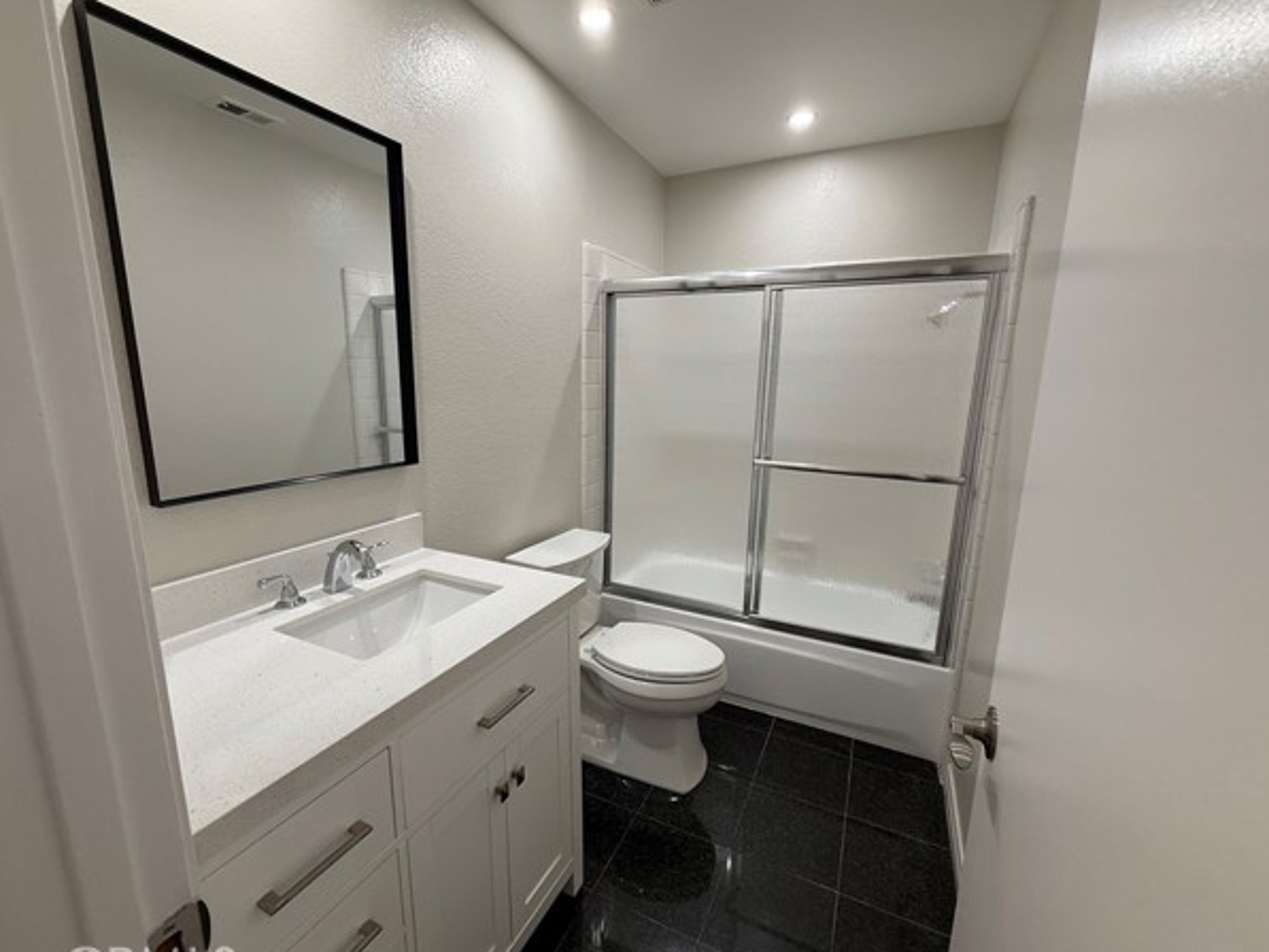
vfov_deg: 81.8
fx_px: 550
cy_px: 487
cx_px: 616
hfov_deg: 98.1
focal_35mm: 15
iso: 200
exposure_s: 1/120
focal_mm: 2.22
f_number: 2.2
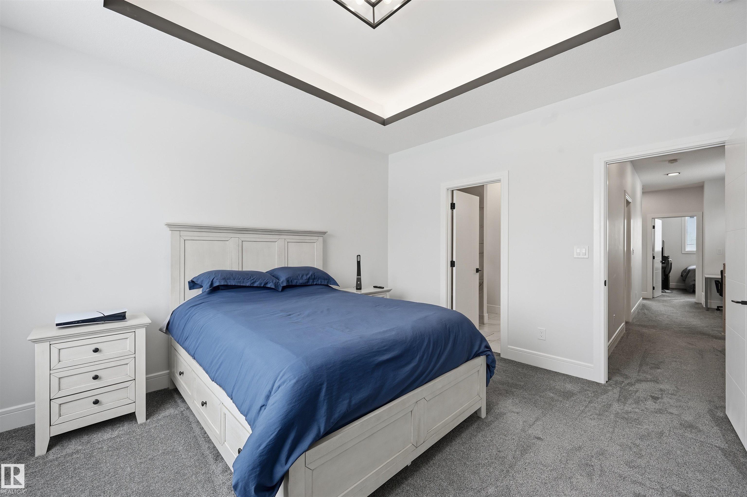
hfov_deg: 104.3
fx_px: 290
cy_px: 248
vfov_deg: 81.1
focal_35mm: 14
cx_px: 374
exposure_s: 1/40
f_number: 8
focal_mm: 14
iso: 100
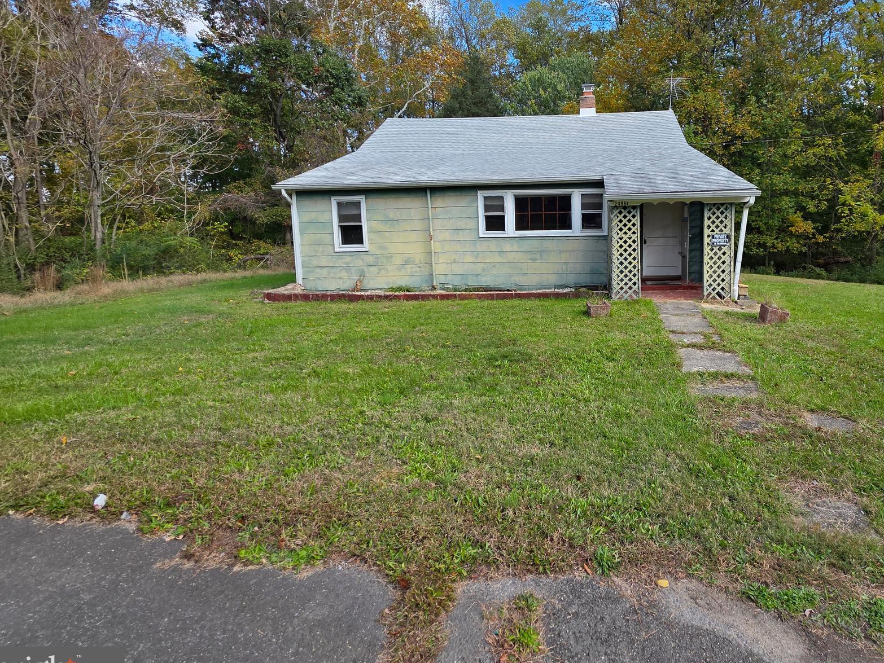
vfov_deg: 73.8
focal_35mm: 17
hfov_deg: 88.9
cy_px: 260
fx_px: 434
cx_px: 561
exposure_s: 1/887
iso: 40
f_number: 1.9
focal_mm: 2.2
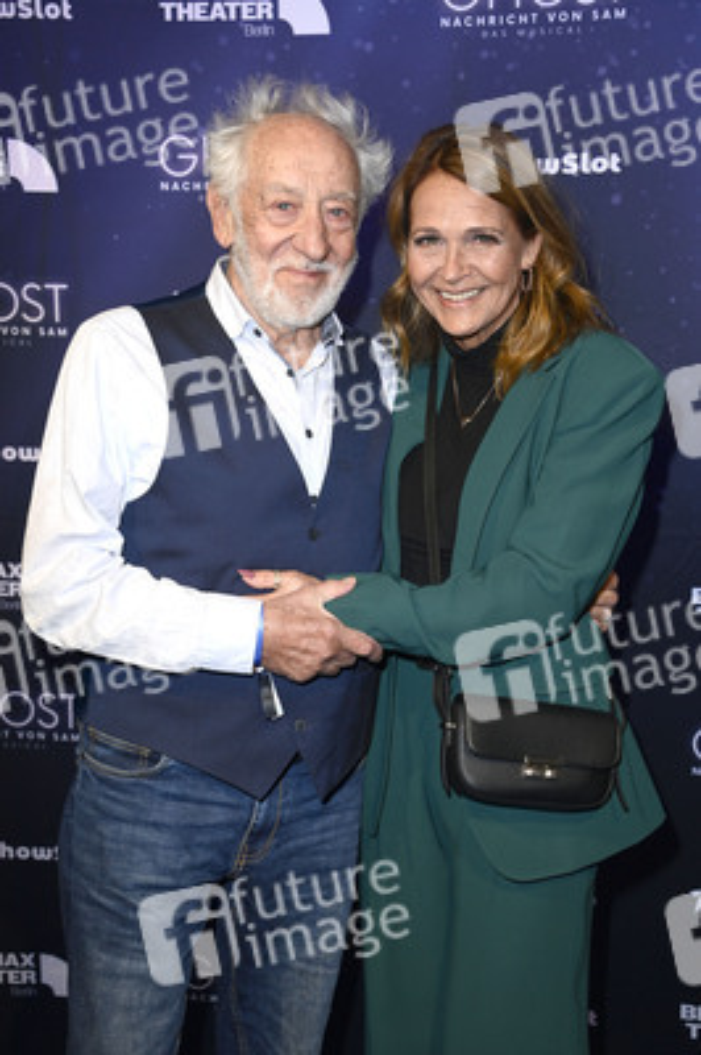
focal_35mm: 50
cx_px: 350
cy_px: 528
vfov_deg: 39.6
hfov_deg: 26.9
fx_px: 1463
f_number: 5.6
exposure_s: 1/125
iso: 1000
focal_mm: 50
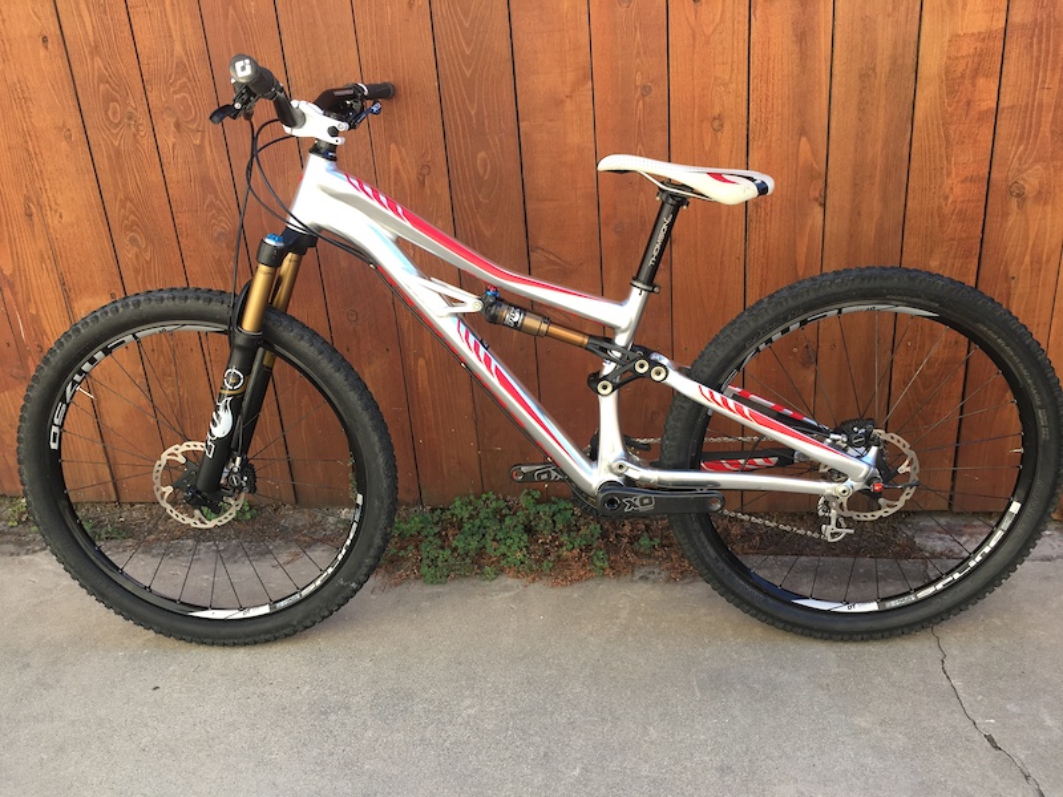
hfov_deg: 61.7
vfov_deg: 48.2
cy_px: 398
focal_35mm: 29
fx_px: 891
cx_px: 532
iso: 25
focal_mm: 4.15
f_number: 2.2
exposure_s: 1/197
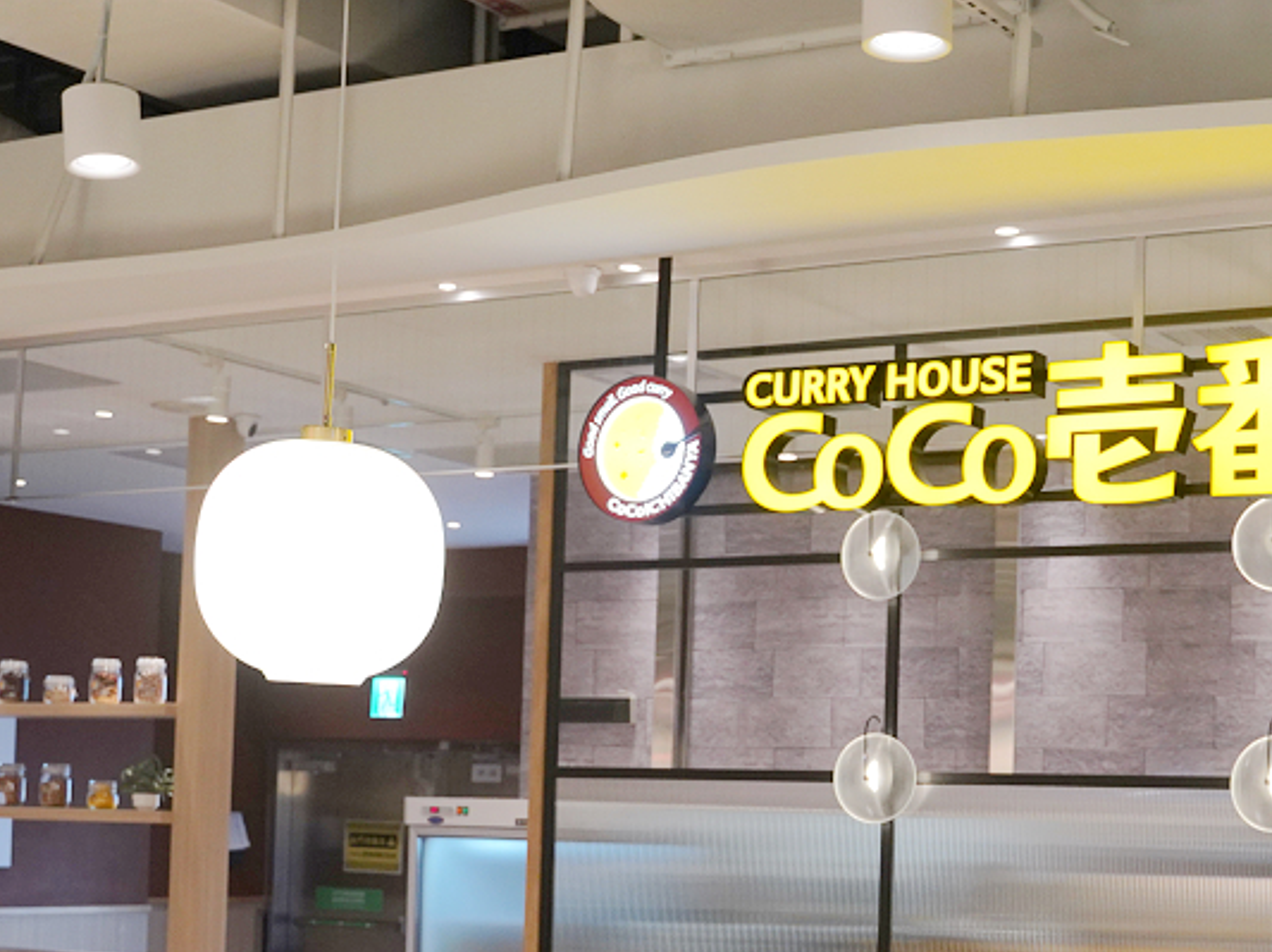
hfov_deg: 29.3
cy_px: 725
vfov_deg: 22.3
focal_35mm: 65
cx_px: 986
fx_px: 2387
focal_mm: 30
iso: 1600
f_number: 4
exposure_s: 1/160
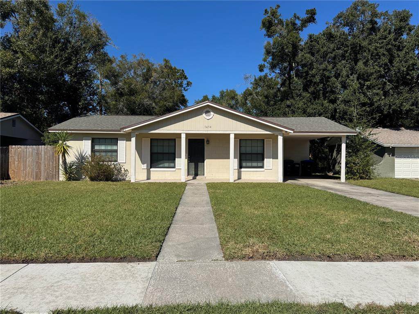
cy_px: 157
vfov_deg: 56.8
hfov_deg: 71.6
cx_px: 210
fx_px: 291
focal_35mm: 24
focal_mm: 6.76
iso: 80
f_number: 1.78
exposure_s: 1/7937
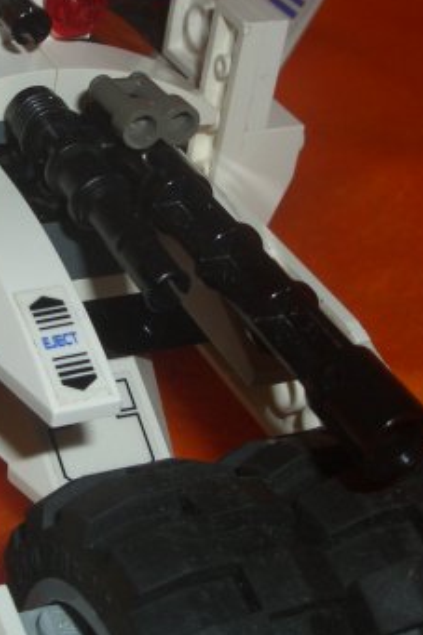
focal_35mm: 80
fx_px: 1411
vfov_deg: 25.3
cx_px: 34
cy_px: 255
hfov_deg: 16.8
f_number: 4.6
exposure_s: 1/60
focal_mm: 6.8
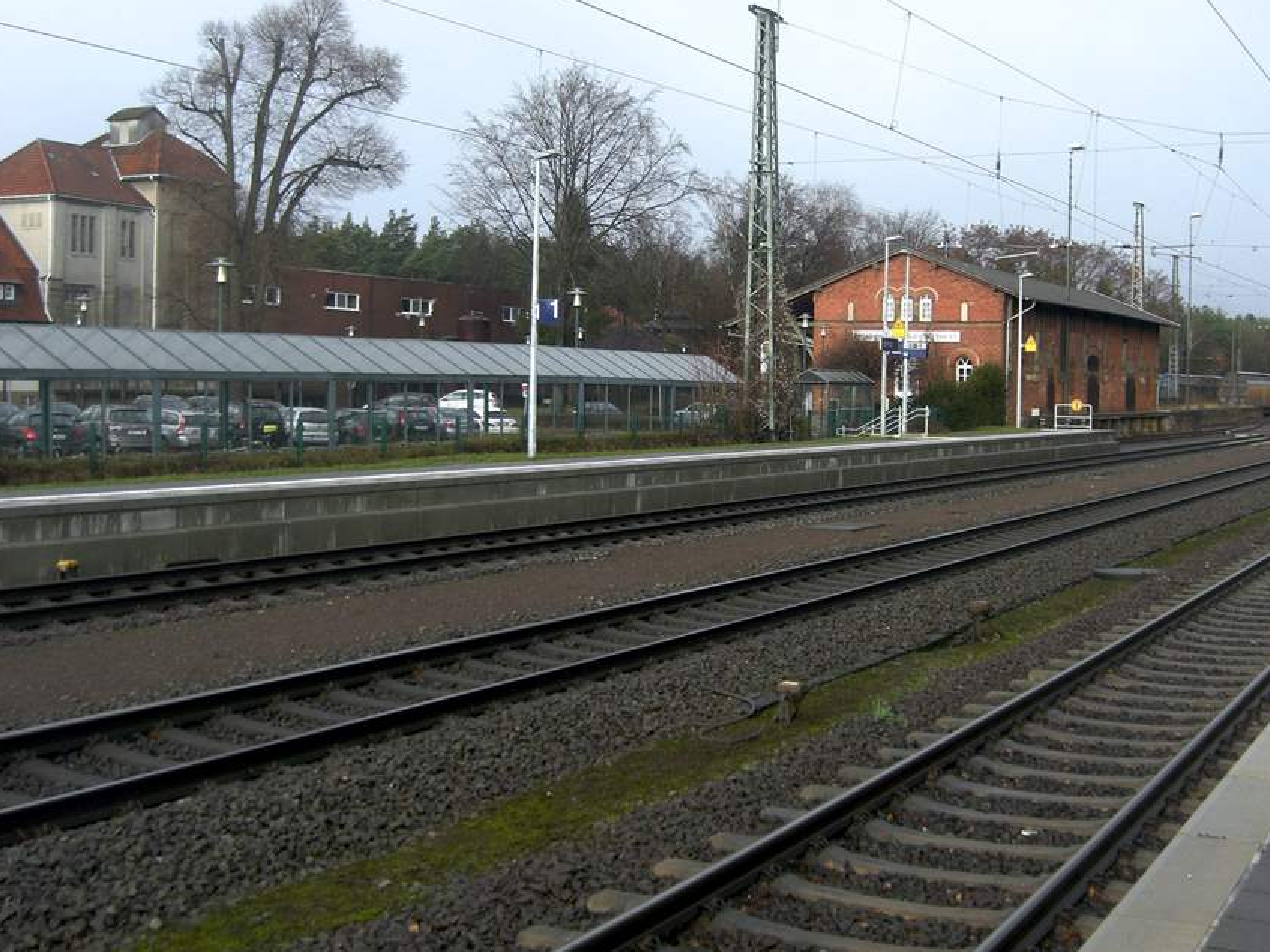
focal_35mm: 46
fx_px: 1687
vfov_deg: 31.5
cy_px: 428
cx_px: 760
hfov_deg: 41.1
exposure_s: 1/320
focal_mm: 7.9
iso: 80
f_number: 2.8
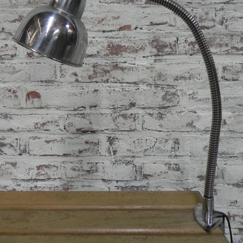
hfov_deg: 47.2
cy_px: 79
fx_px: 278
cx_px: 122
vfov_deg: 46.4
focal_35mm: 35
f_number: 2.8
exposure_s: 1/61.6
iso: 160
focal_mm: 5.2
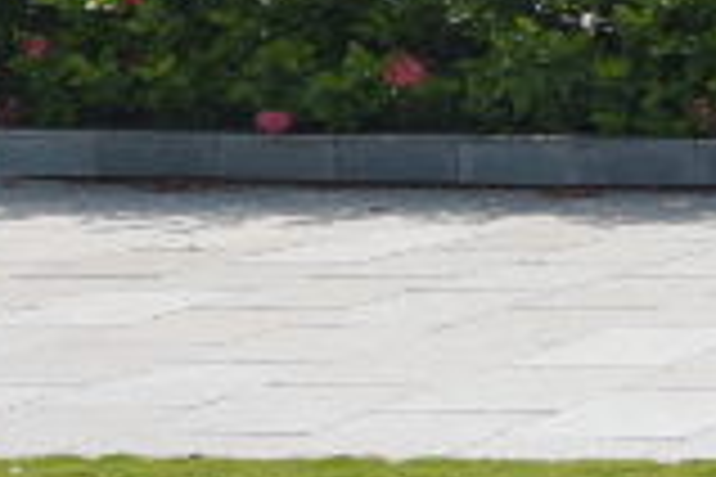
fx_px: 3600
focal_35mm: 181
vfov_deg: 7.4
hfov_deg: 10.8
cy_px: -317
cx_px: 1198
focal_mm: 24
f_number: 6.3
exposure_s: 1/500
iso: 160
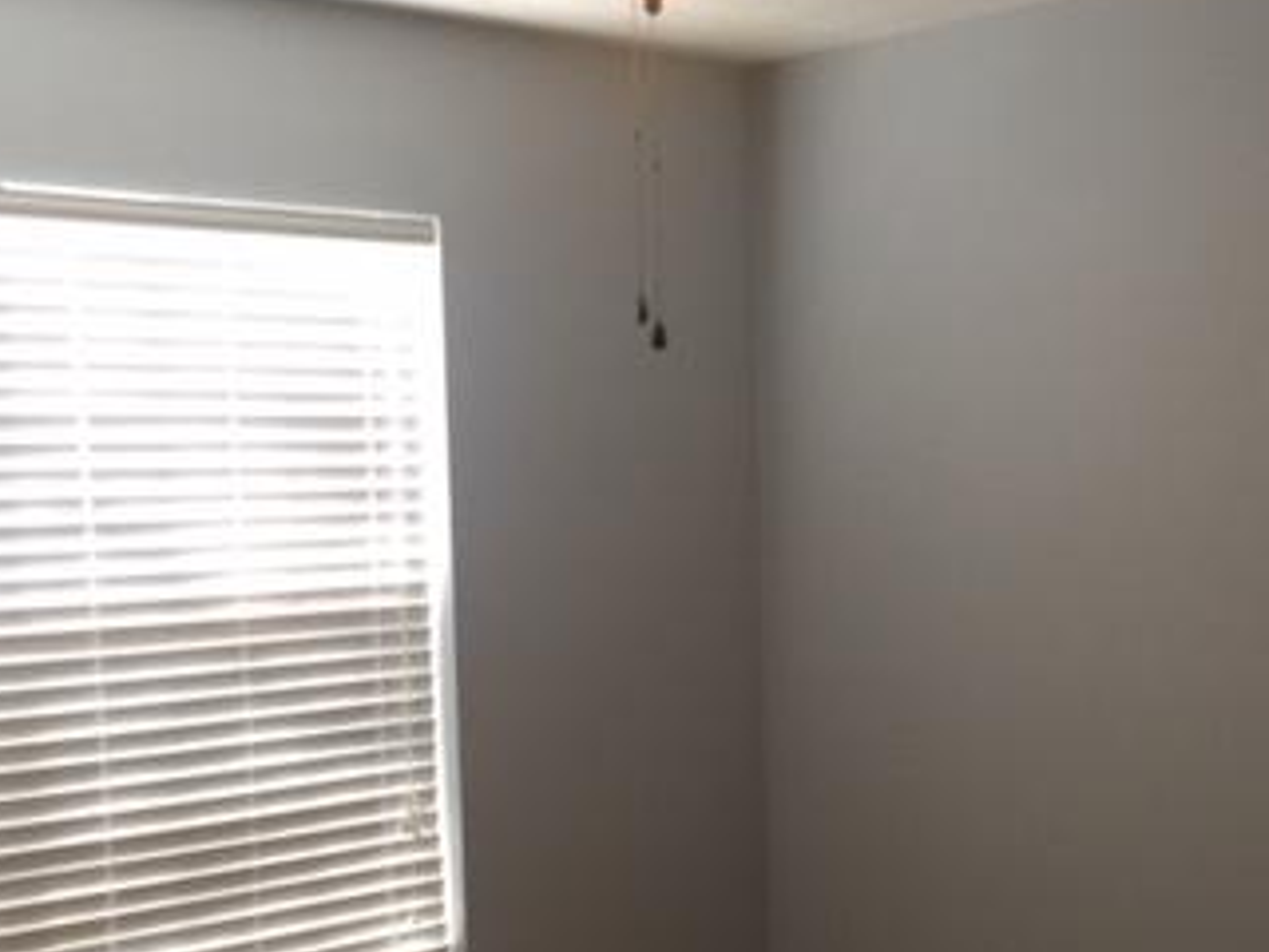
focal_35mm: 58
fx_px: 2126
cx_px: 571
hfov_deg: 33.2
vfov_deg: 24.9
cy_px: 718
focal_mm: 4.15
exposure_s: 1/15
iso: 40
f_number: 2.2
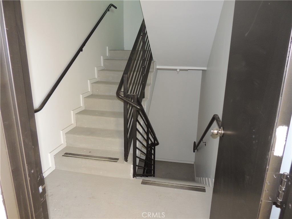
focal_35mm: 24
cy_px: 110
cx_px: 146
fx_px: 202
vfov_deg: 56.8
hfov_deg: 71.6
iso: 200
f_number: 3
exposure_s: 1/30
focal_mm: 4.3
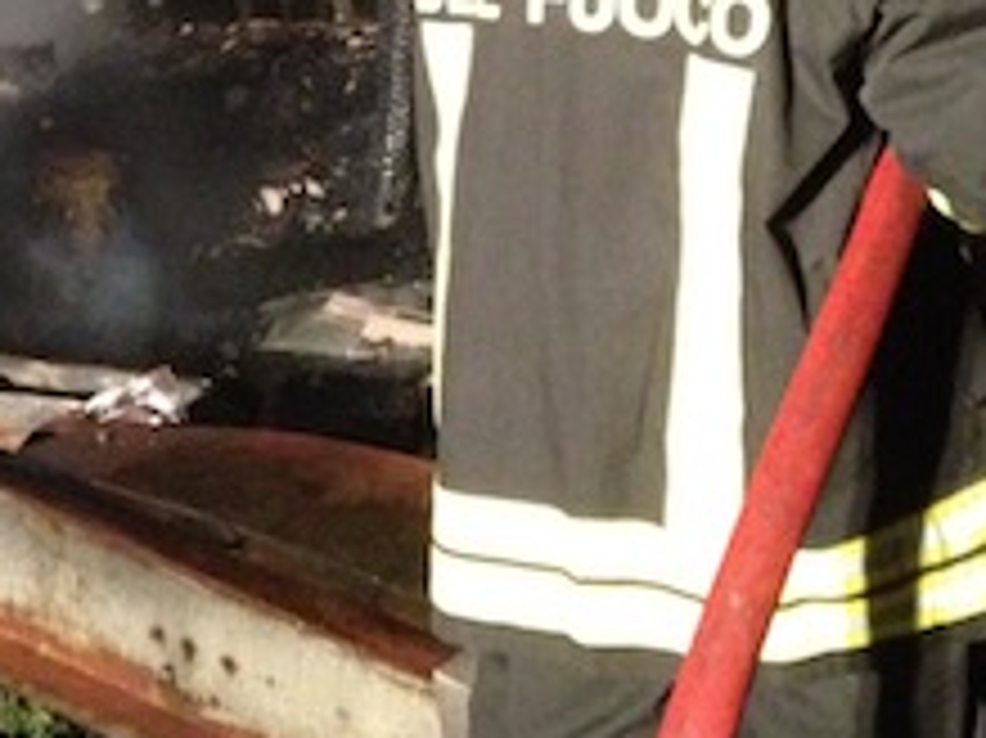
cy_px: -9
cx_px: 108
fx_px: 2733
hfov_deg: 20.1
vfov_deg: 15.1
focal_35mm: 96
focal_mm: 4.28
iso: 800
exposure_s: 1/15
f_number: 2.4
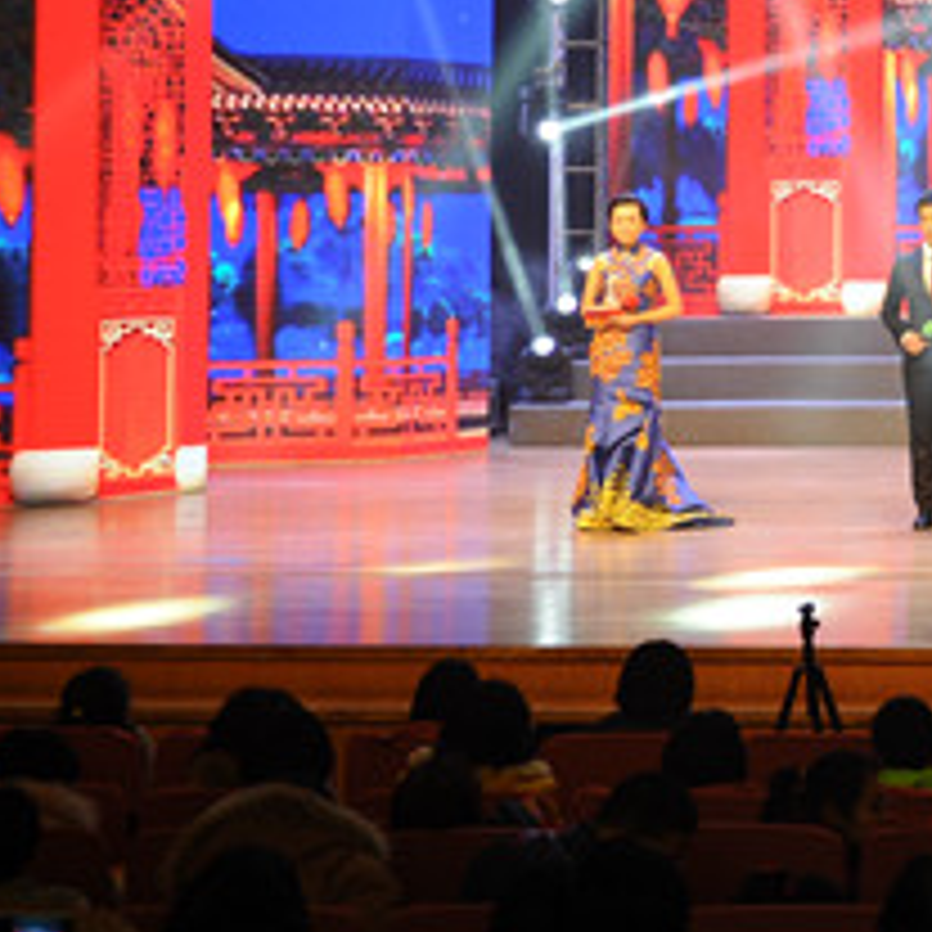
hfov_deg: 16.6
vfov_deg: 17.0
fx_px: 3046
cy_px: -18
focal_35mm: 100
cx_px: 1166
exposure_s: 1/200
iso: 500
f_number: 2.8
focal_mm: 38
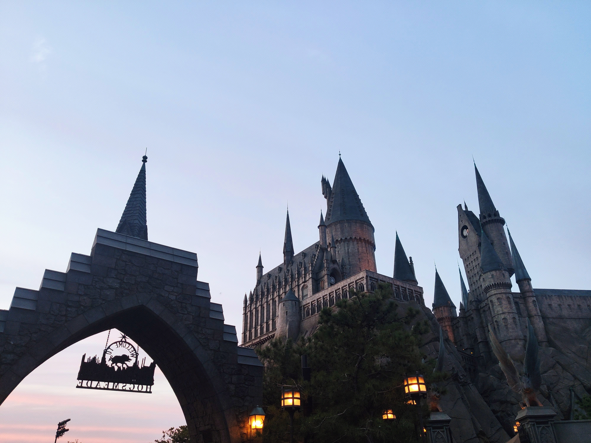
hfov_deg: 67.3
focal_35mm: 26
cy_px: 222
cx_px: 296
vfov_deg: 53.1
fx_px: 444
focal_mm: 4.75
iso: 568
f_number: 1.75
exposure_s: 1/100
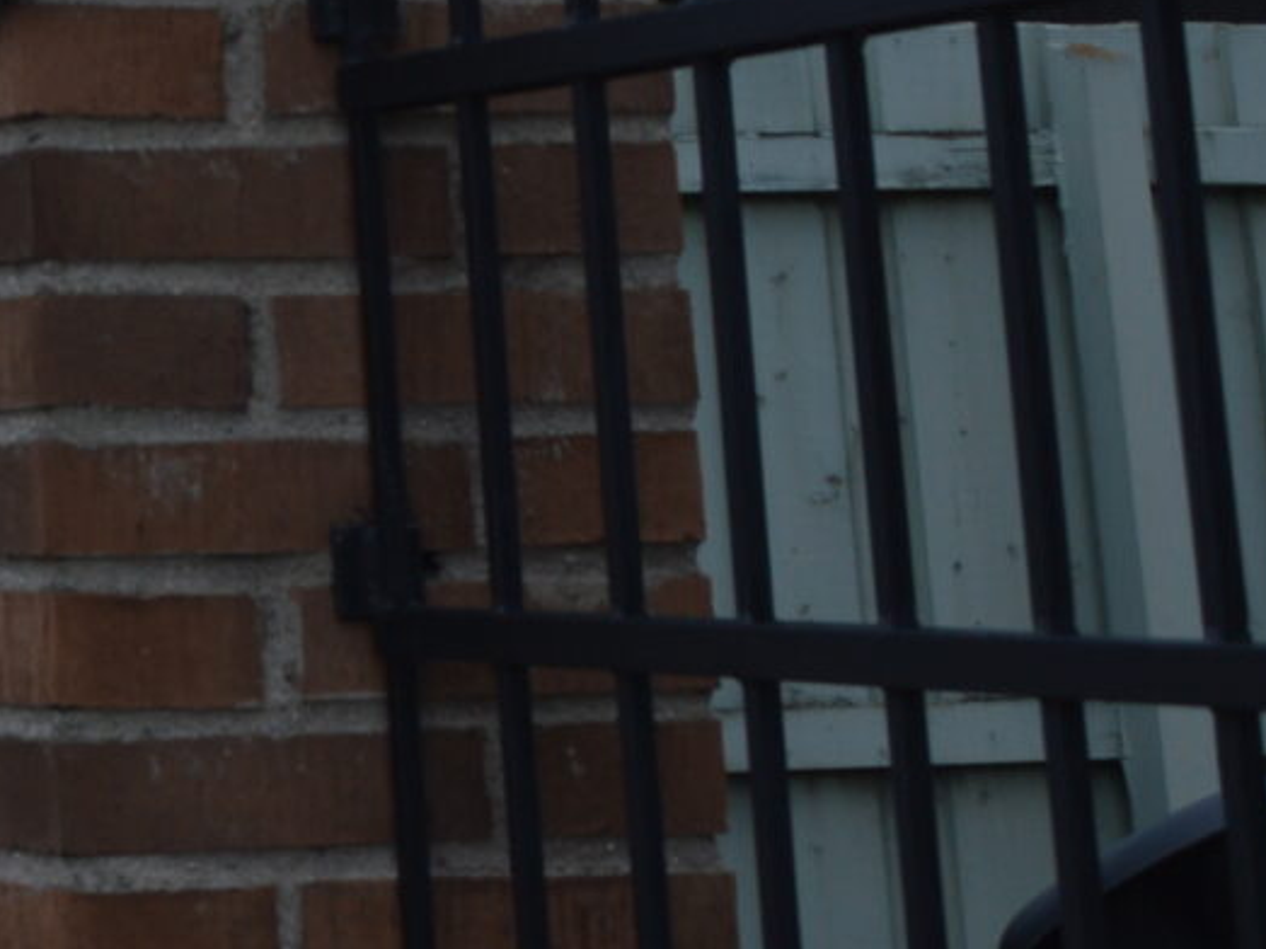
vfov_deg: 11.1
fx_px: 4644
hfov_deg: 12.6
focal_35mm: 127
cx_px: -1646
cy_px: -627
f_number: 7.1
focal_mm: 18
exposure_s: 1/200
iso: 100
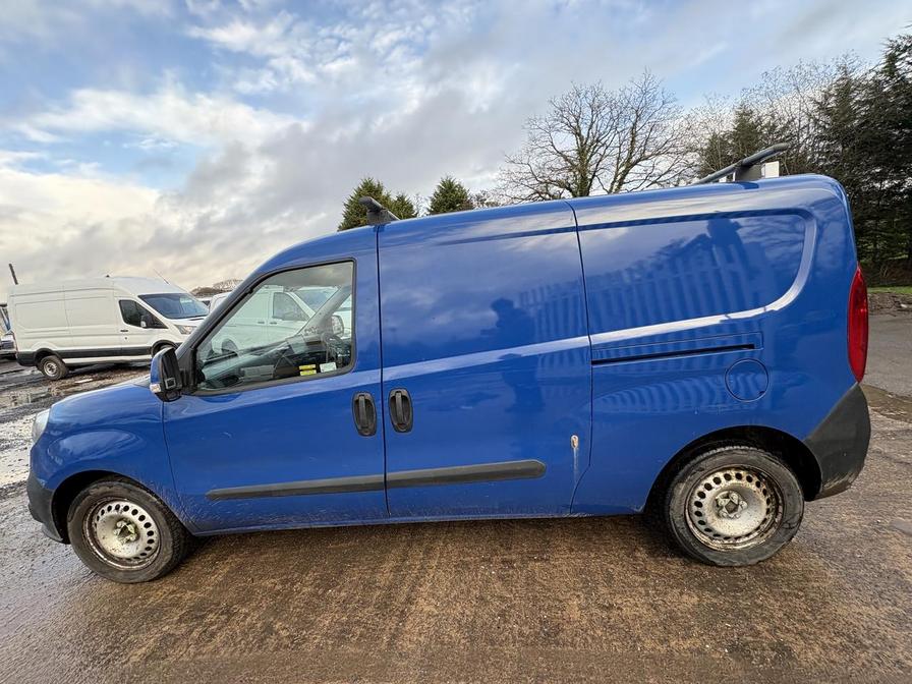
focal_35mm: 14
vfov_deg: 85.7
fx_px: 369
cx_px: 456
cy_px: 342
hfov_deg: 102.1
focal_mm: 2.22
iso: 64
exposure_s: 1/173
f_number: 2.2
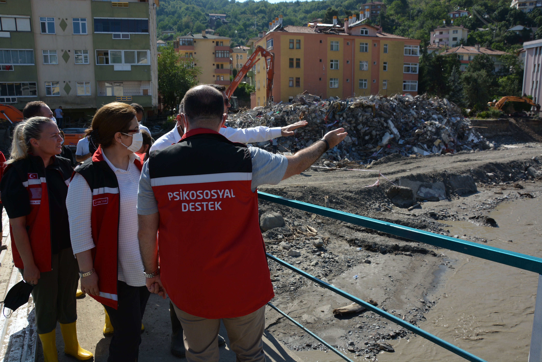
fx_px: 407
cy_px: 181
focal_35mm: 27
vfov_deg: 48.0
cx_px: 271
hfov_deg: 67.4
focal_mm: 18
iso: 125
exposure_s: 1/250
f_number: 8
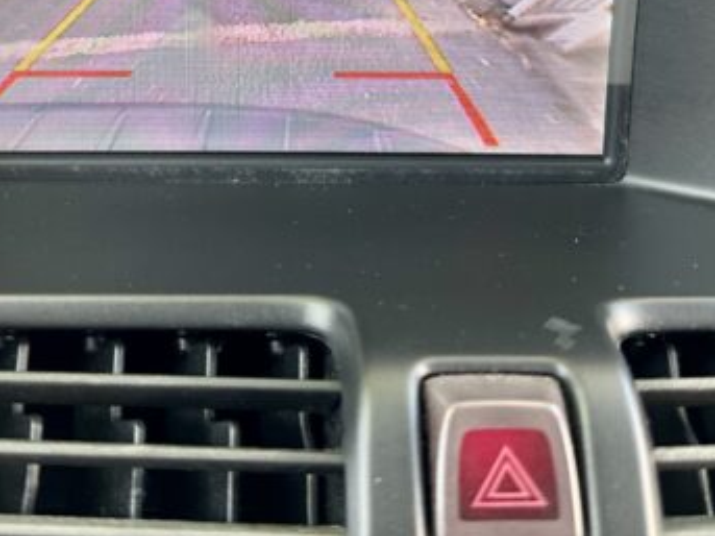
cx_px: 265
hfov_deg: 34.2
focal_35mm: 56
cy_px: -38
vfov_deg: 24.5
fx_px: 1156
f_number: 1.78
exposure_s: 1/121
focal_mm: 6.86
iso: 160
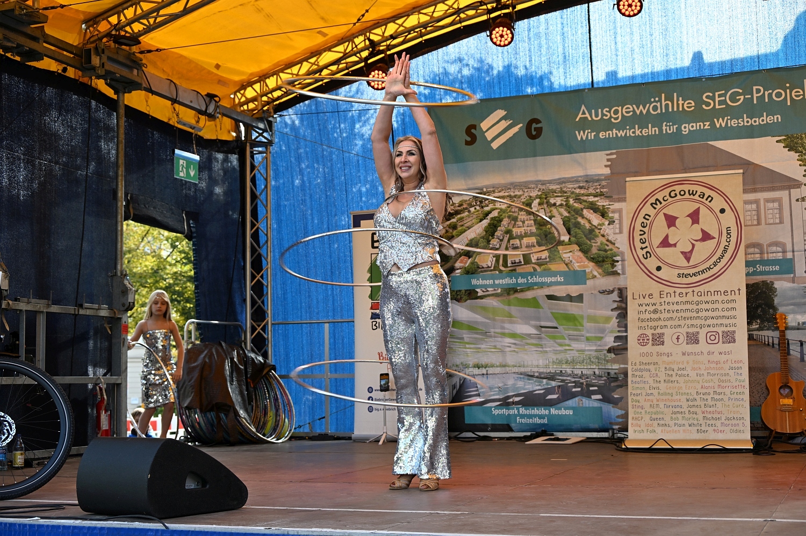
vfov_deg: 27.5
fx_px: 1096
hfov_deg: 40.4
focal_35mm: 49
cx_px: 403
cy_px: 268
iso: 250
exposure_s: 1/160
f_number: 5.6
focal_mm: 49
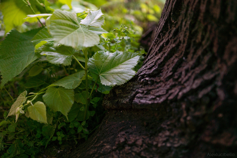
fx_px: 346
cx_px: 118
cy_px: 79
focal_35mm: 52
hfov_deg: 37.9
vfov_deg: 25.8
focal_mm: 35
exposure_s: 1/640
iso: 100
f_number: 1.8
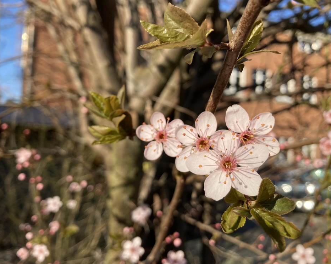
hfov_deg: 58.7
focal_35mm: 30
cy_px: 136
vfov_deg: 48.5
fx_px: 294
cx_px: 152
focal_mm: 3.99
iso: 20
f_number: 1.8
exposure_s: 1/2315
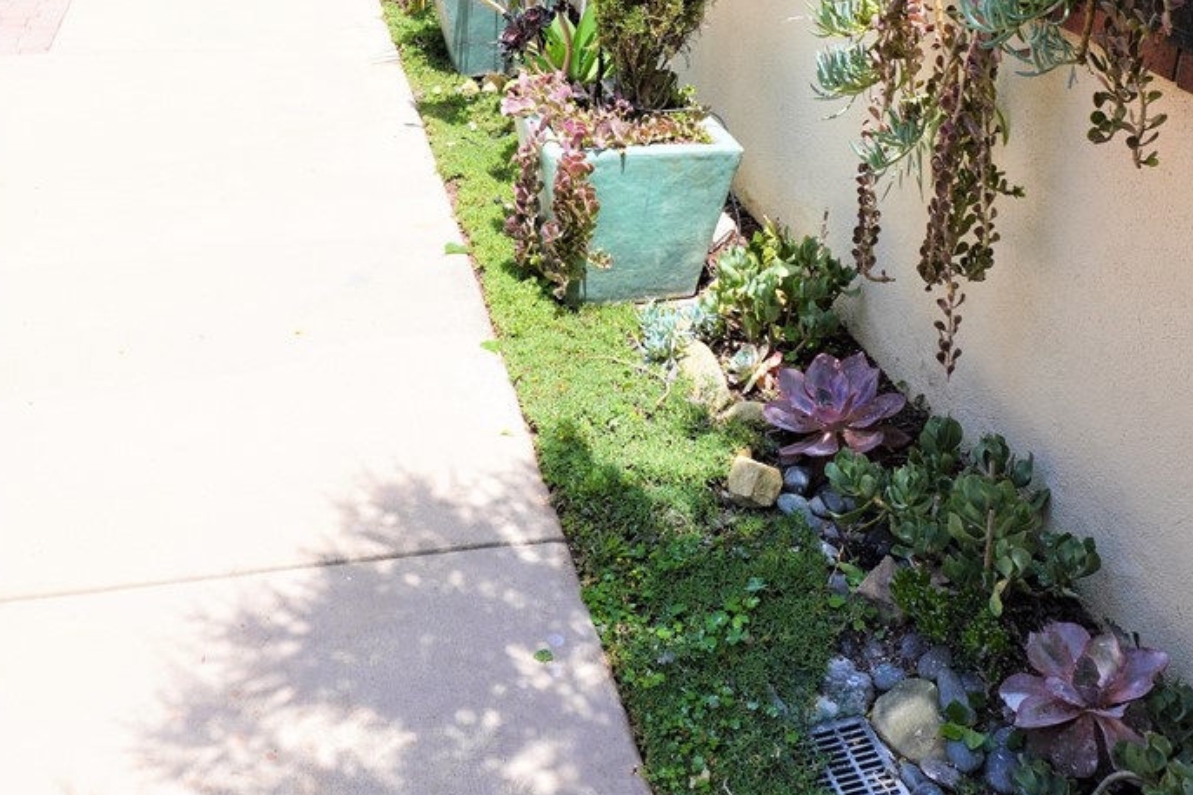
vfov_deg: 33.5
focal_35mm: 38
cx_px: 609
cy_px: 106
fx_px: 1259
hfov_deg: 50.7
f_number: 9
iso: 100
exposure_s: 1/125
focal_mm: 16
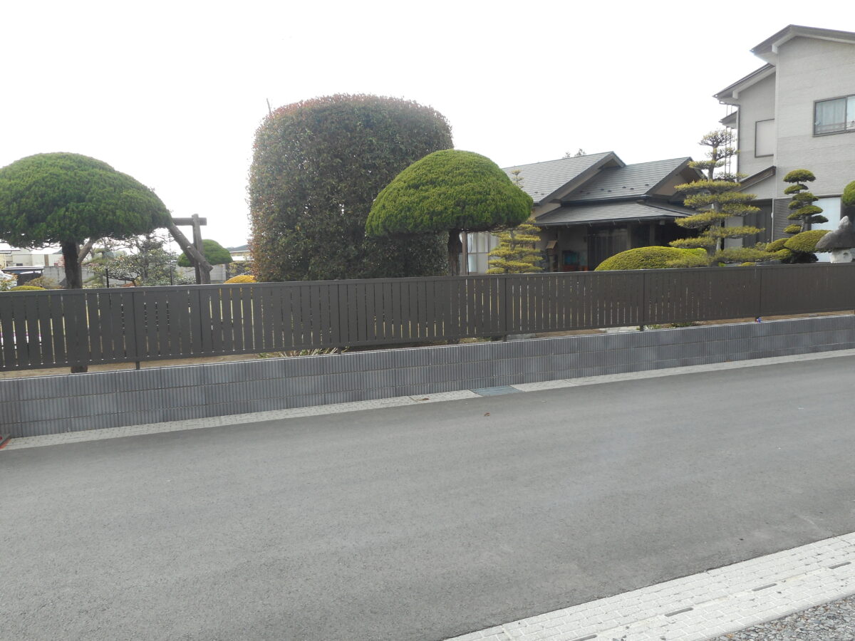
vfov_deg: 54.9
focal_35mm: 25
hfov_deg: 69.4
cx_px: 428
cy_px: 320
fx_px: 617
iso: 80
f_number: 3.7
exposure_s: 1/160
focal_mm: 4.5
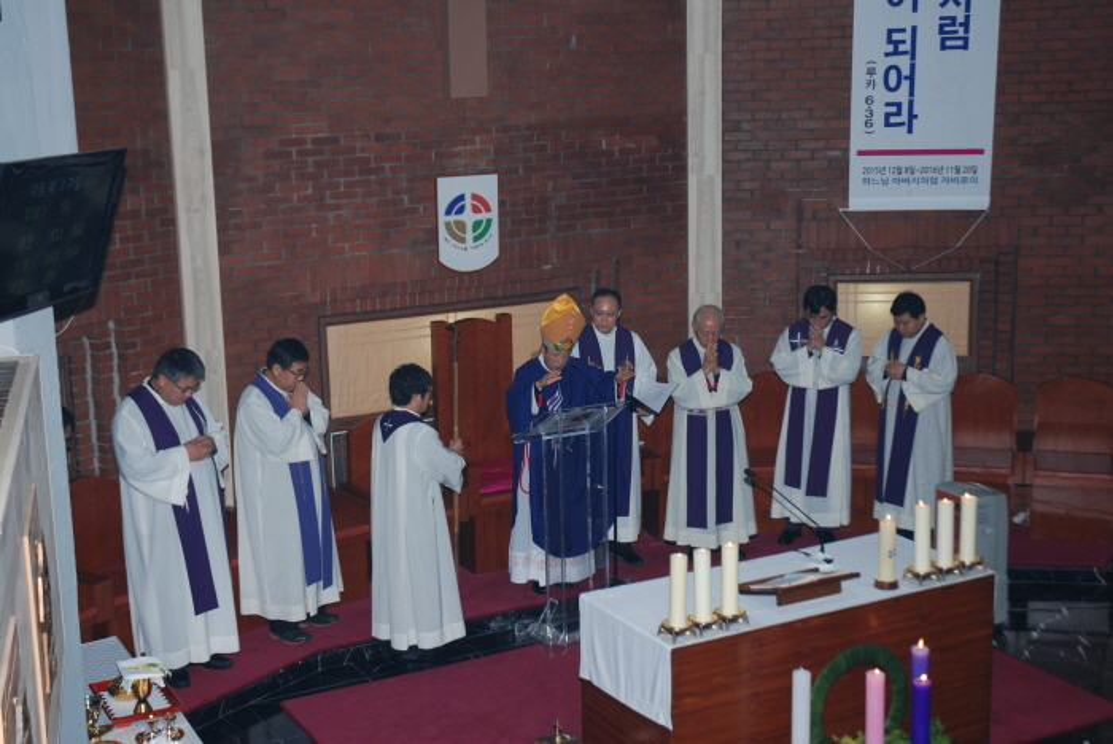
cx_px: 556
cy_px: 372
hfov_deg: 37.8
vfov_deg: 25.8
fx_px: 1624
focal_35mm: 52
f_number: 4.5
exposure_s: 1/60
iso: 200
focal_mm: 35
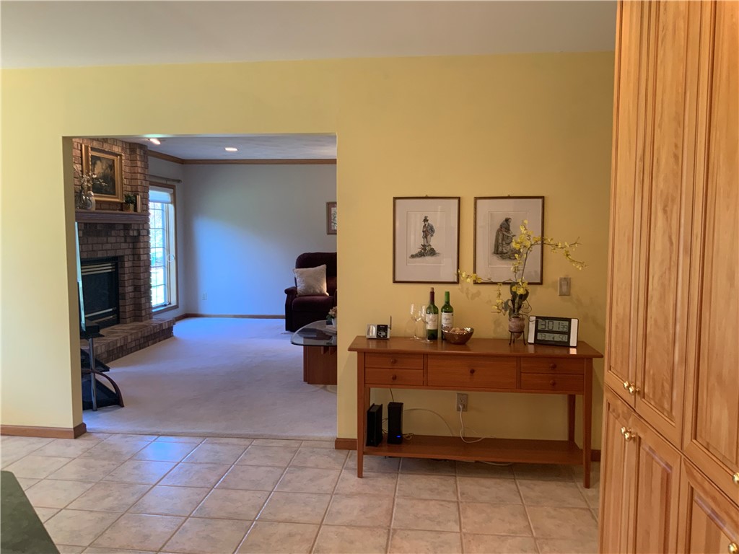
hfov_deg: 61.7
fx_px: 619
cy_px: 277
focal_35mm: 29
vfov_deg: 48.2
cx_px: 370
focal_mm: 3
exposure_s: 1/60
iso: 80
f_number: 1.8
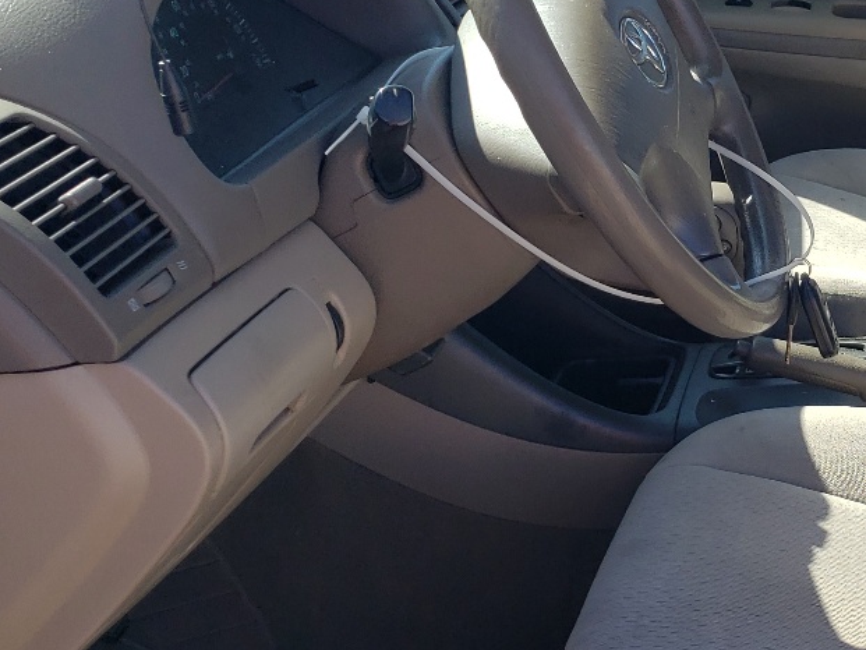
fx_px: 1676
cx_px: 859
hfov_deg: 27.4
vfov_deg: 21.9
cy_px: 282
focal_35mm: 67
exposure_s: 1/1000
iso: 50
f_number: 1.5
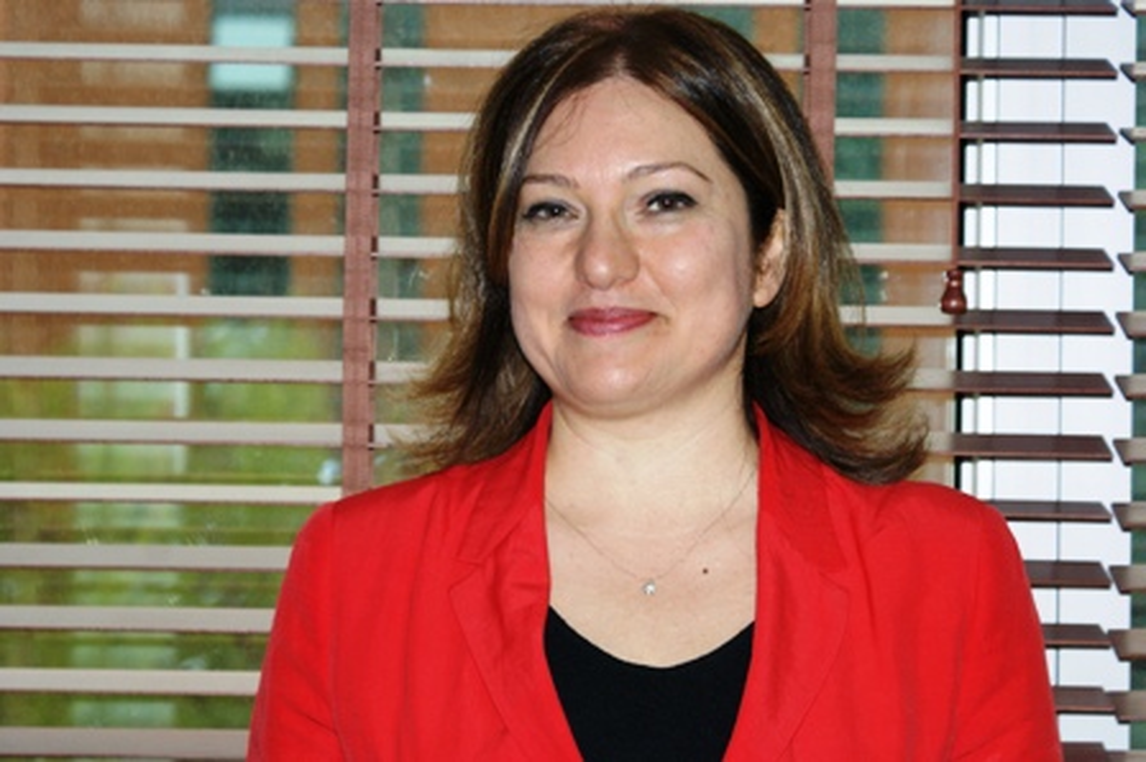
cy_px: 381
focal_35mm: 90
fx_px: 2863
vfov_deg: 15.2
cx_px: 573
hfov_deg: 22.6
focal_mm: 60
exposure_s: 1/100
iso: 400
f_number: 5.6
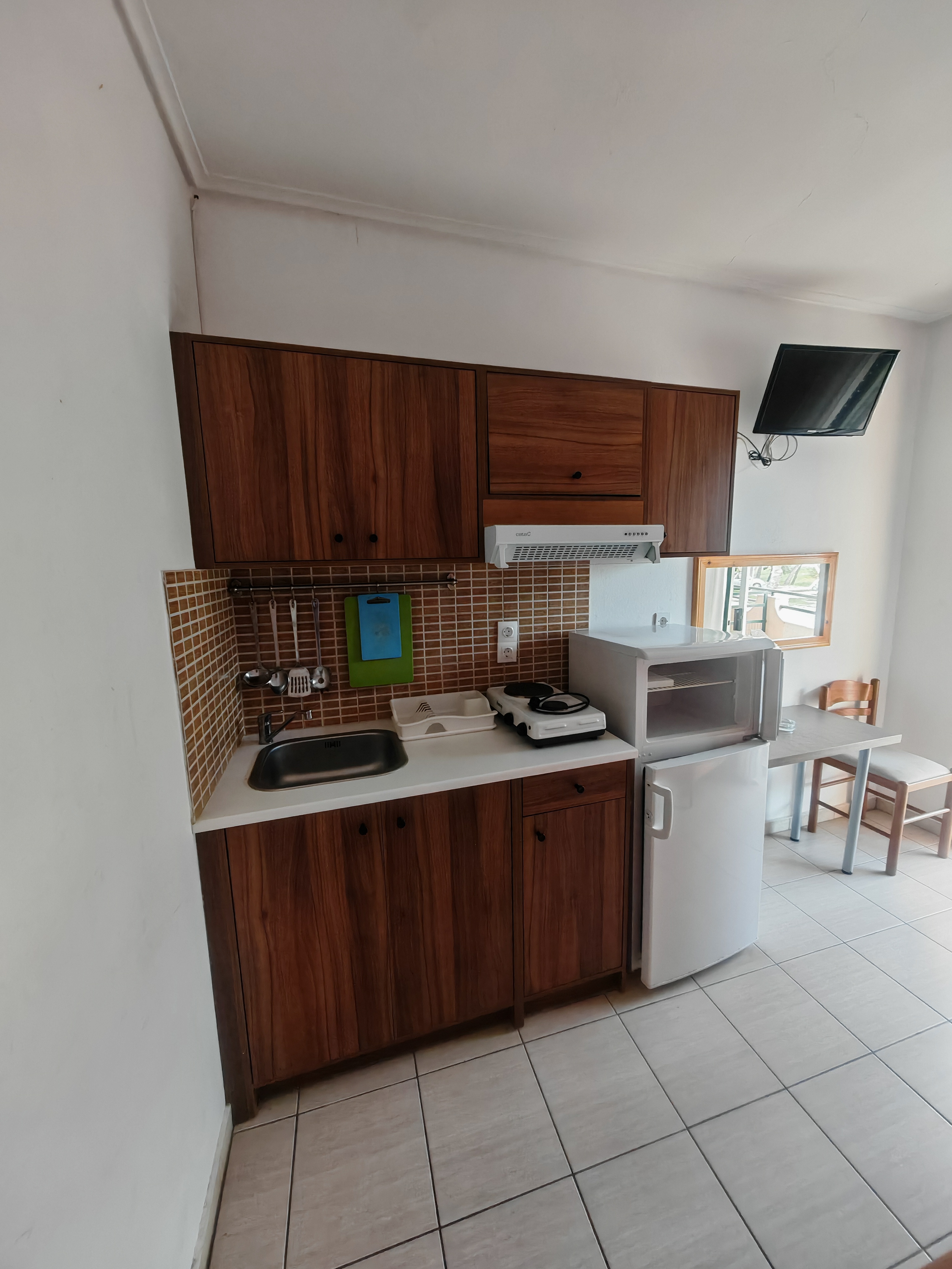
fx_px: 477
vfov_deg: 106.2
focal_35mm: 13
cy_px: 634
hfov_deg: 89.9
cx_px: 476
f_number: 2
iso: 726
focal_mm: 1.82
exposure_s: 1/33.3
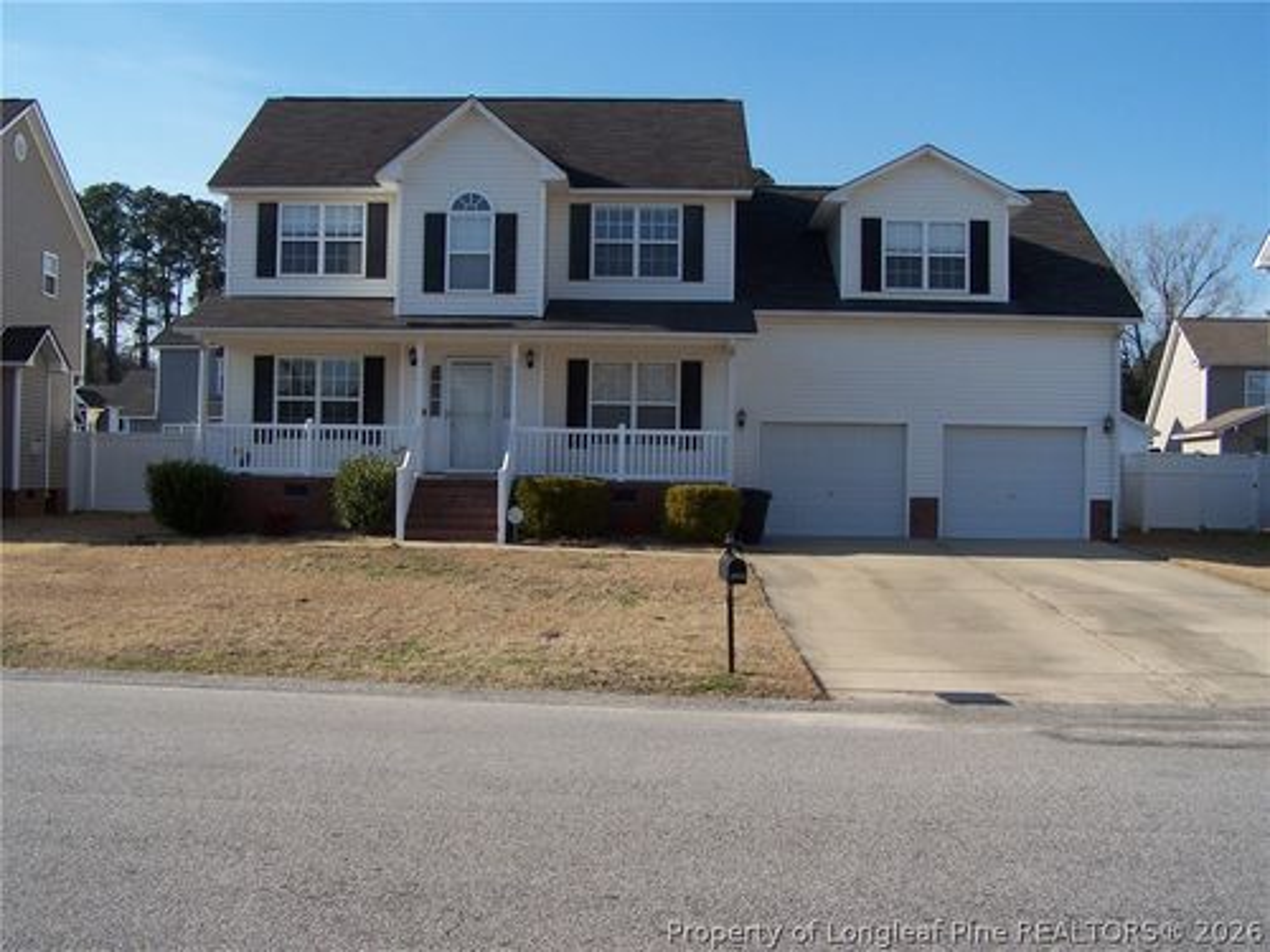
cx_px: 635
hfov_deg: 49.0
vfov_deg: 37.7
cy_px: 476
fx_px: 1394
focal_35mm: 38
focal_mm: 6.3
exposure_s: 1/750
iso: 80
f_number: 4
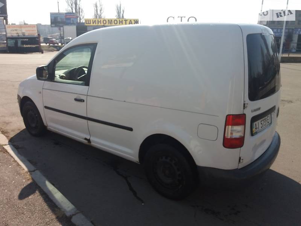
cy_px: 113
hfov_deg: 63.4
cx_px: 150
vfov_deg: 49.7
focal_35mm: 28
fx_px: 243
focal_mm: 3.7
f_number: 1.9
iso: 64
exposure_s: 1/1338
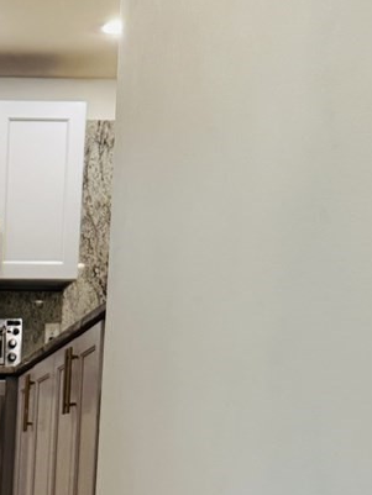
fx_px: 1318
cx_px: -222
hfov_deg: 14.7
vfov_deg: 18.9
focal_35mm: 92
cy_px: 726
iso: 200
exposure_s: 1/120
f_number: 1.78
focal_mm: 6.76
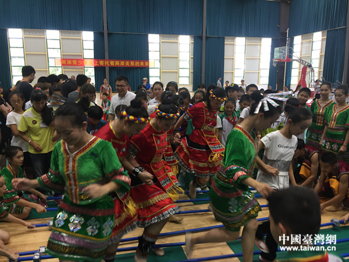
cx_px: 174
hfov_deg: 61.7
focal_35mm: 29
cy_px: 131
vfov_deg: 48.2
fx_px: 292
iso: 80
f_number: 2.2
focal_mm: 4.15
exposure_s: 1/33
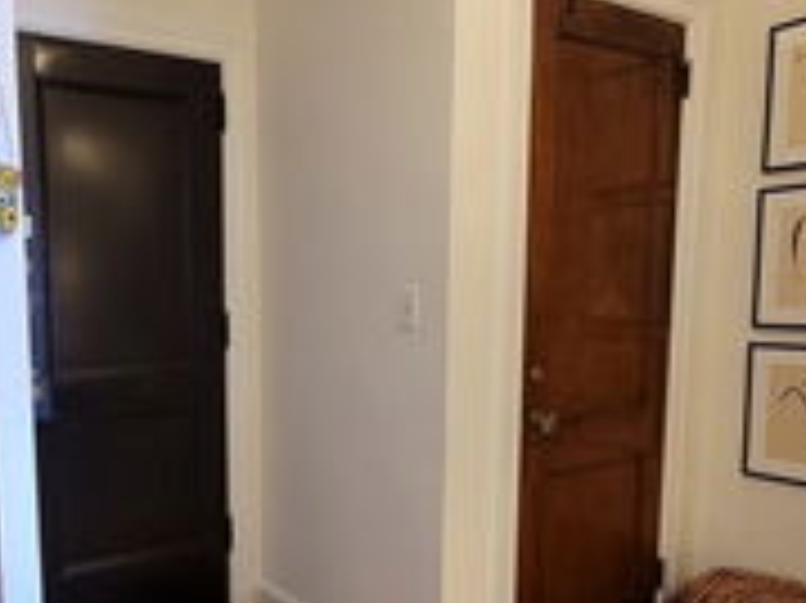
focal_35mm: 31
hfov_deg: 57.4
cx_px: 286
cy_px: 387
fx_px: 721
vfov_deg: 44.9
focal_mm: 2.2
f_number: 2.2
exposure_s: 1/40
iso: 400
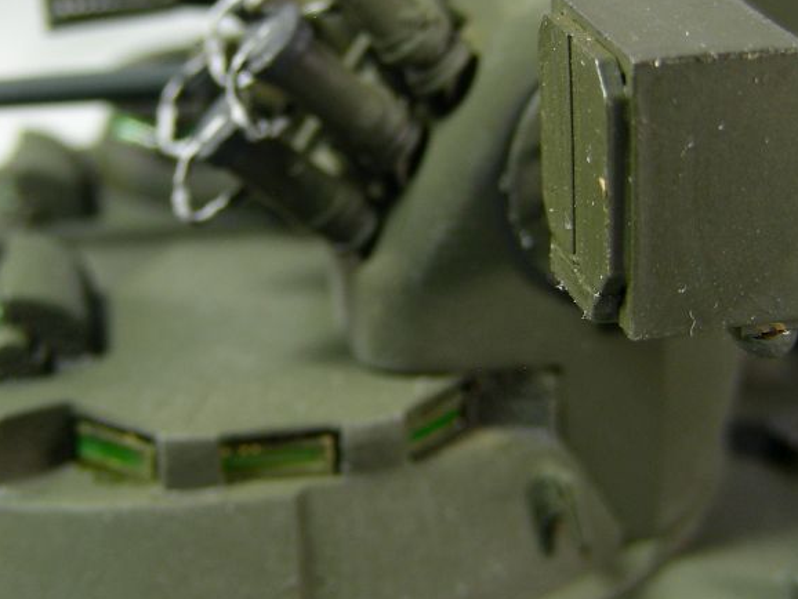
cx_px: 311
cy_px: 195
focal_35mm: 83
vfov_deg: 17.7
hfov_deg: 23.5
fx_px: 1914
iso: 50
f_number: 3.5
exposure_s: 1/16
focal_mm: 8
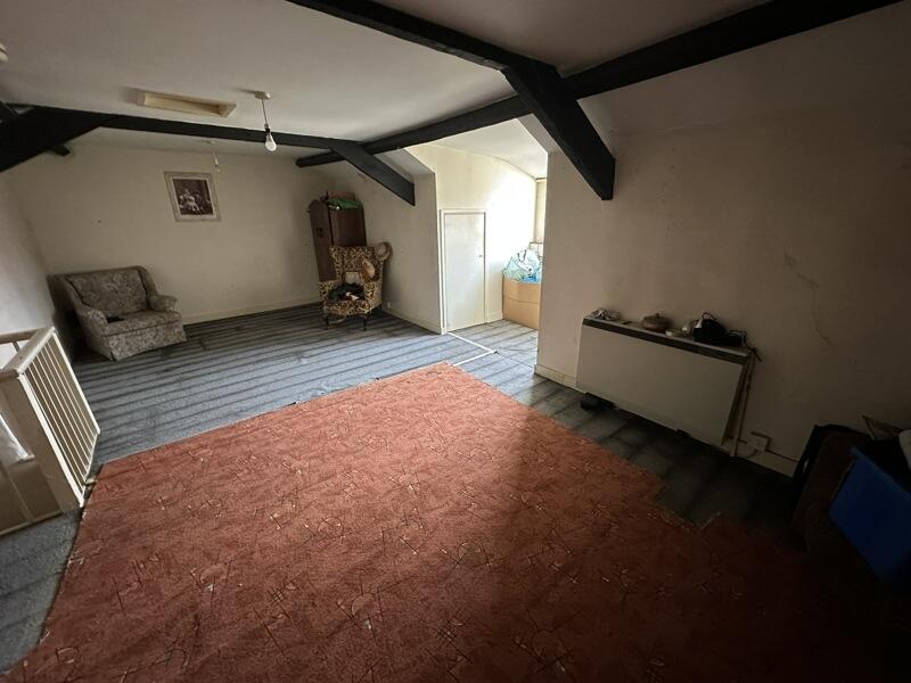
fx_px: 368
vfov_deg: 85.7
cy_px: 342
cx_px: 456
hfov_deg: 102.1
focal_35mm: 14
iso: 500
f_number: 2.2
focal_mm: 2.22
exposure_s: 1/60
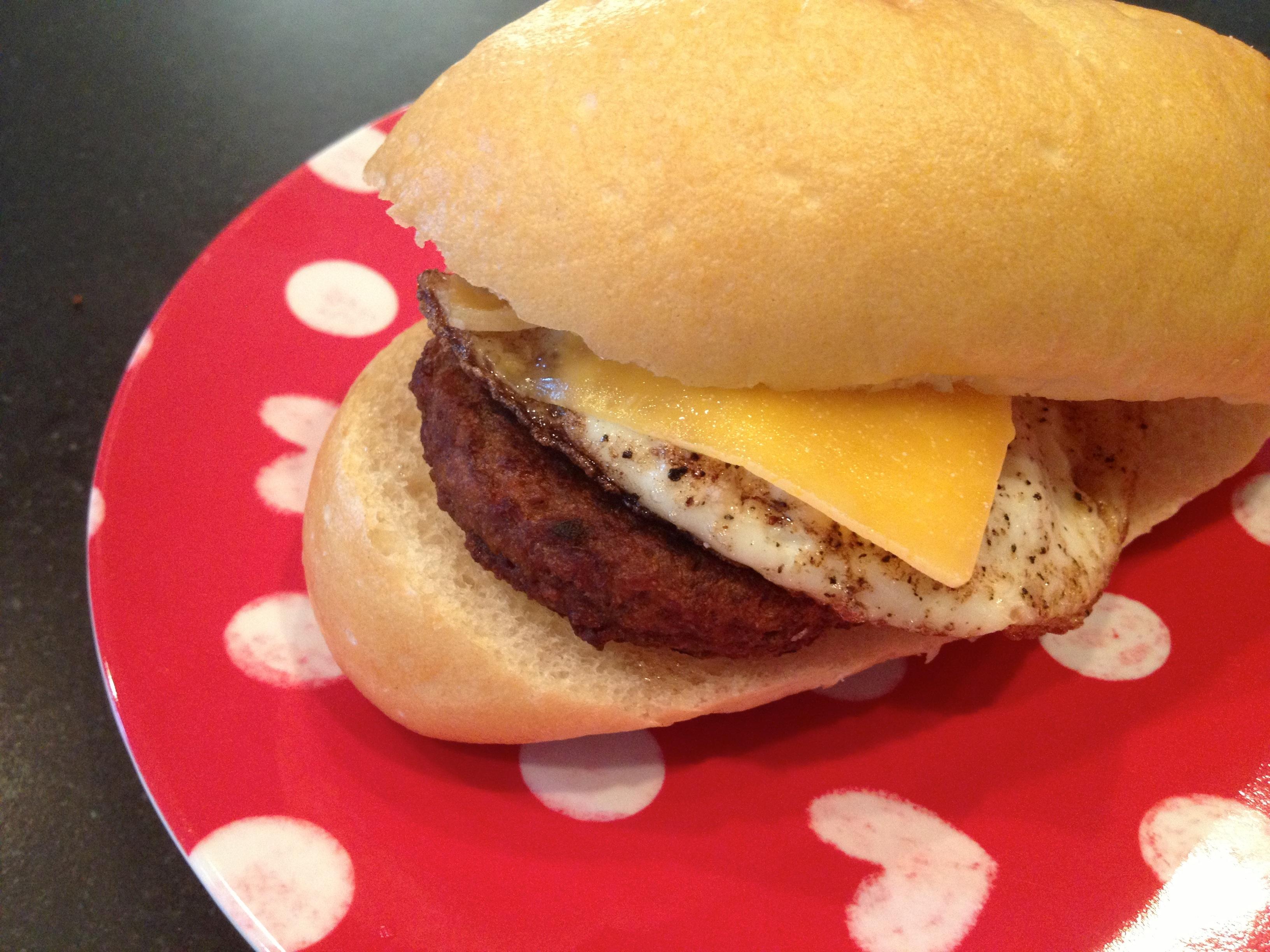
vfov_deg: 40.7
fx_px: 1284
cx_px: 635
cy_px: 476
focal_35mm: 35
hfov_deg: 52.6
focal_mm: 4.28
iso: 250
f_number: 2.4
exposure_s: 1/20
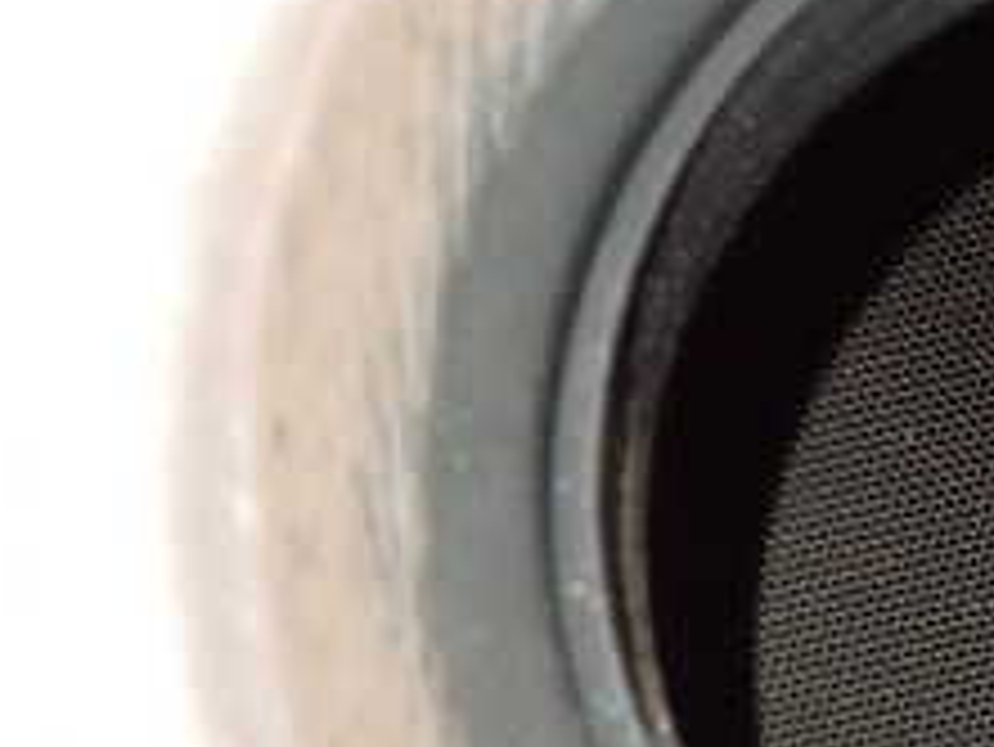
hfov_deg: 20.7
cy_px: 549
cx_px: 1246
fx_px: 2500
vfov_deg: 16.9
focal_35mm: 87
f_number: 2.4
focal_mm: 5.79
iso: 800
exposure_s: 1/25
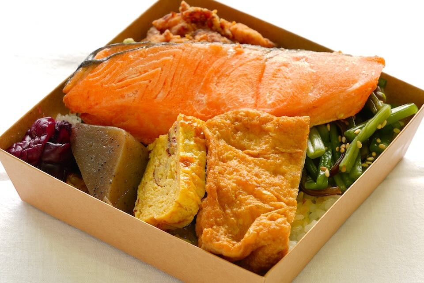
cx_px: 212
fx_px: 1166
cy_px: 142
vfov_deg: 13.8
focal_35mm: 99
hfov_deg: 20.6
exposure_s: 1/8
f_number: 8
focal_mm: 66
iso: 50
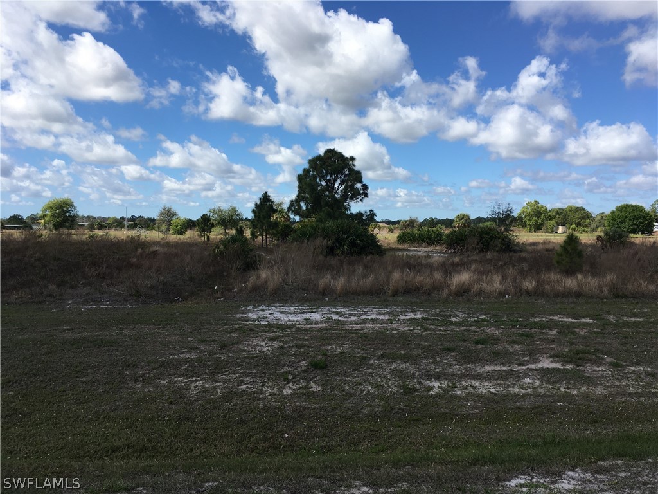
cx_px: 329
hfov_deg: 61.7
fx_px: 551
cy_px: 247
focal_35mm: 29
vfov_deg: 48.2
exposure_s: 1/1425
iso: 25
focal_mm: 4.15
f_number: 2.2
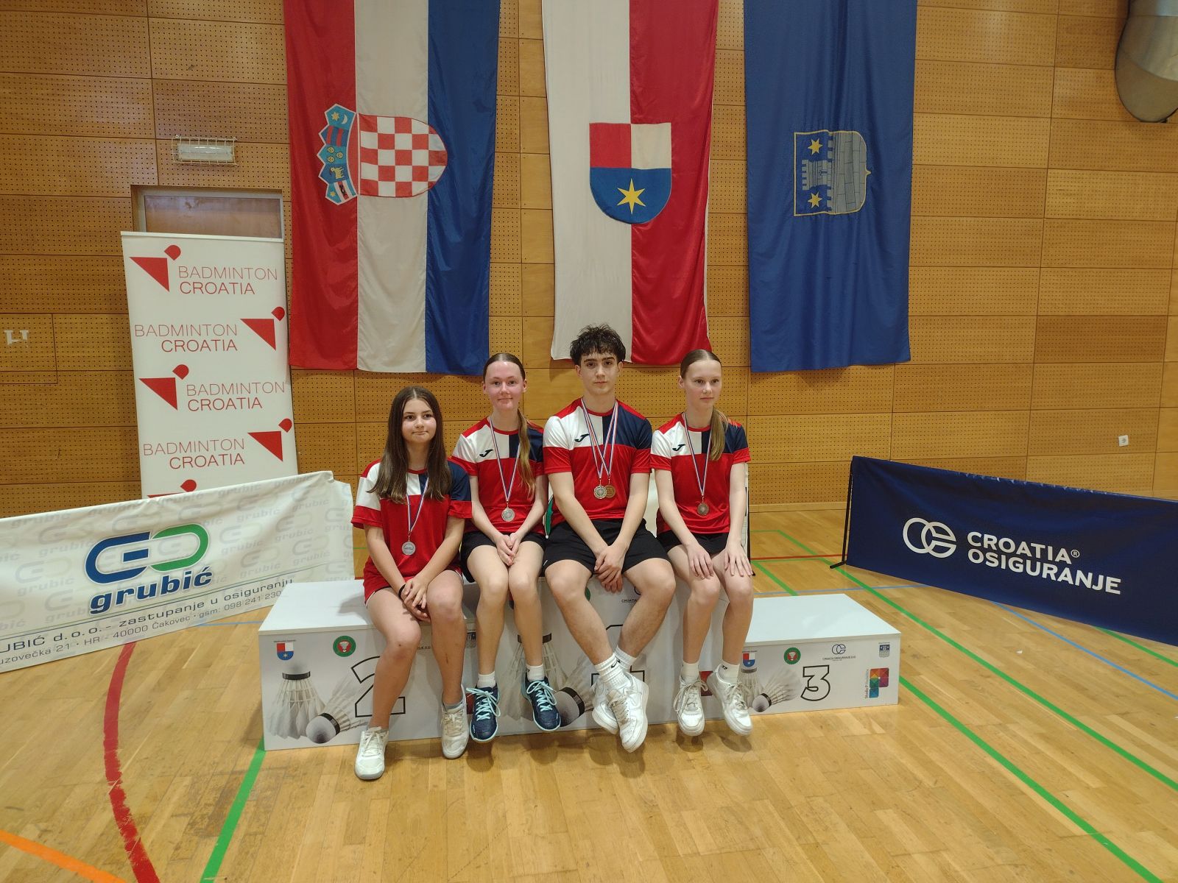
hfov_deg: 65.3
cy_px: 442
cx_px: 589
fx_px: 919
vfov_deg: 51.4
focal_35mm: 27
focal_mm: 4.71
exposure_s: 1/50
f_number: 1.7
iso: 209
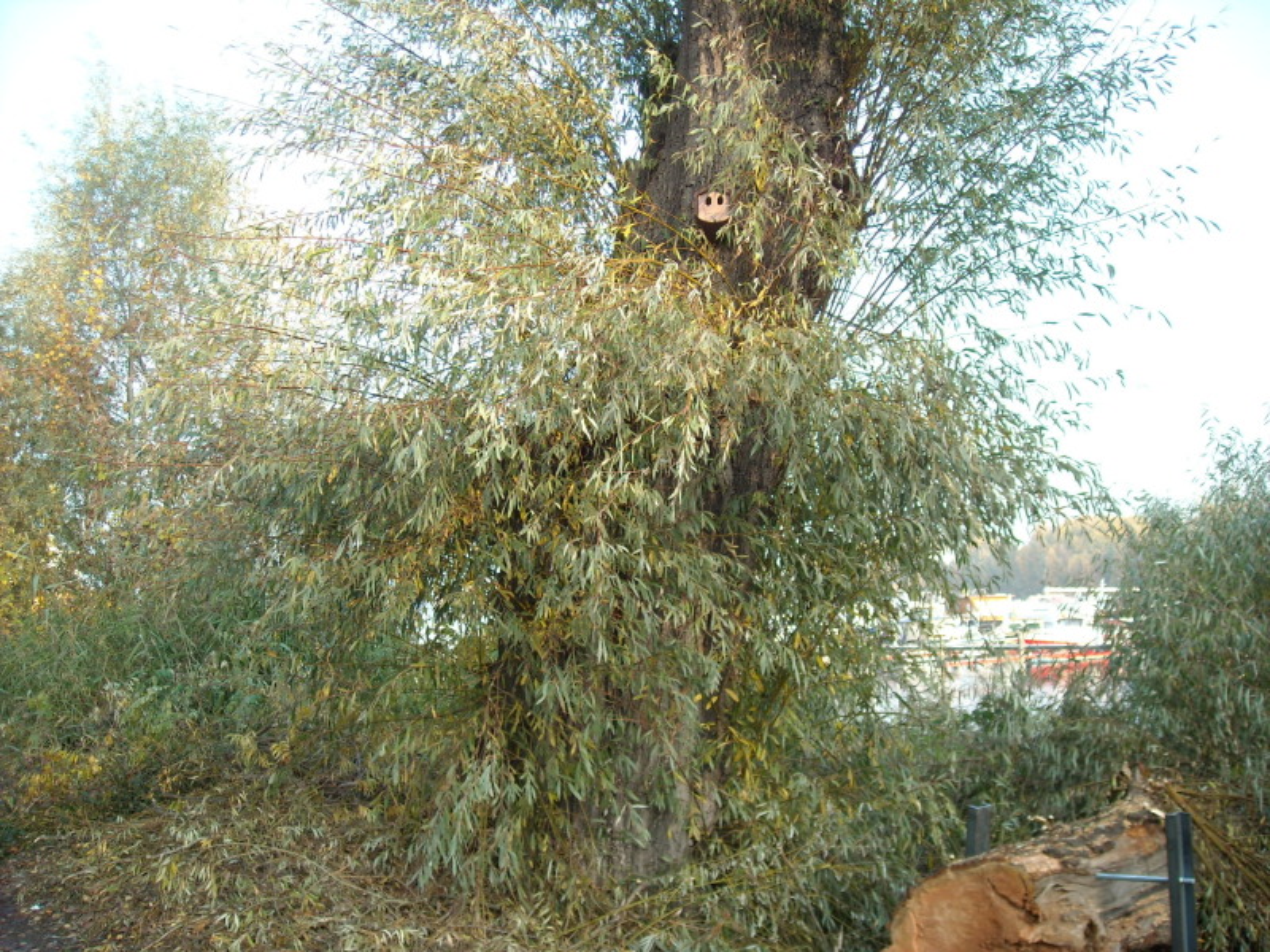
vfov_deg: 40.7
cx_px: 635
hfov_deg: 52.6
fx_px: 1284
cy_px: 476
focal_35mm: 35
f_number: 2.8
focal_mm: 5.7
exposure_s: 1/71
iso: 64
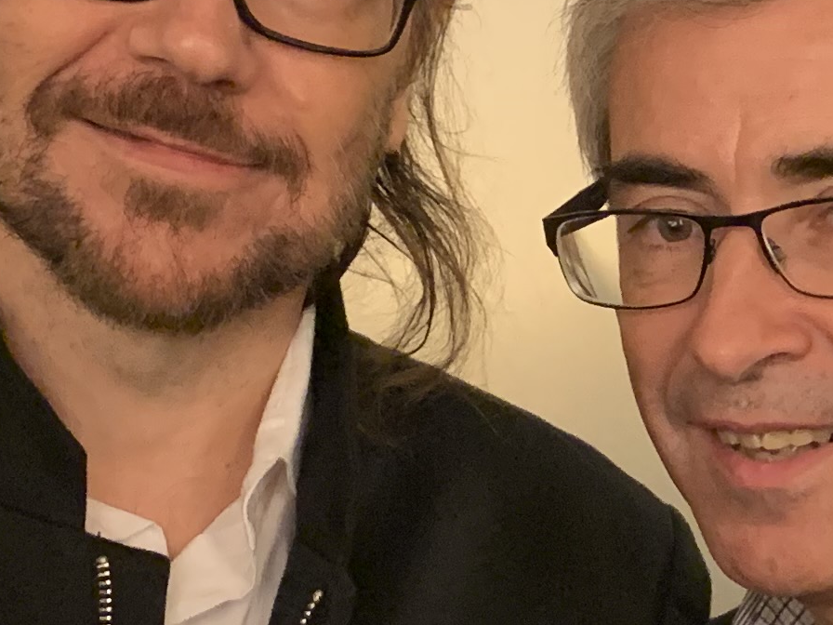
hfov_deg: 16.7
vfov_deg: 12.6
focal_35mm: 117
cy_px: 455
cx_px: 642
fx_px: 2815
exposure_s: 1/33
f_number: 1.8
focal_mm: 4.25
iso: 320
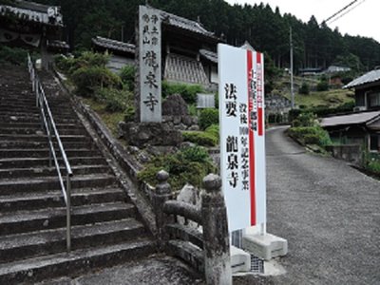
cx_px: 190
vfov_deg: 56.8
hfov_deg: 71.6
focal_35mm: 24
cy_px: 142
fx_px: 263
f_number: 2.8
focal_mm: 5.1
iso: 400
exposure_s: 1/1000
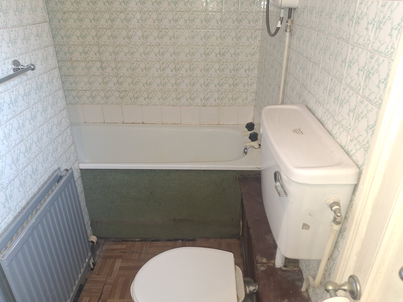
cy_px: 157
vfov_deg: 53.0
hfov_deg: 67.3
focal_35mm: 26
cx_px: 206
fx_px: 303
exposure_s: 1/50
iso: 200
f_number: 1.8
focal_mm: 4.69
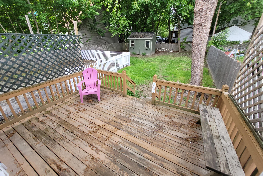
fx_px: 102
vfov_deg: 81.0
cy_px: 80
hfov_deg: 104.2
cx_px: 129
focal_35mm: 14
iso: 40
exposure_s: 1/181
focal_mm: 1.74
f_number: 2.2
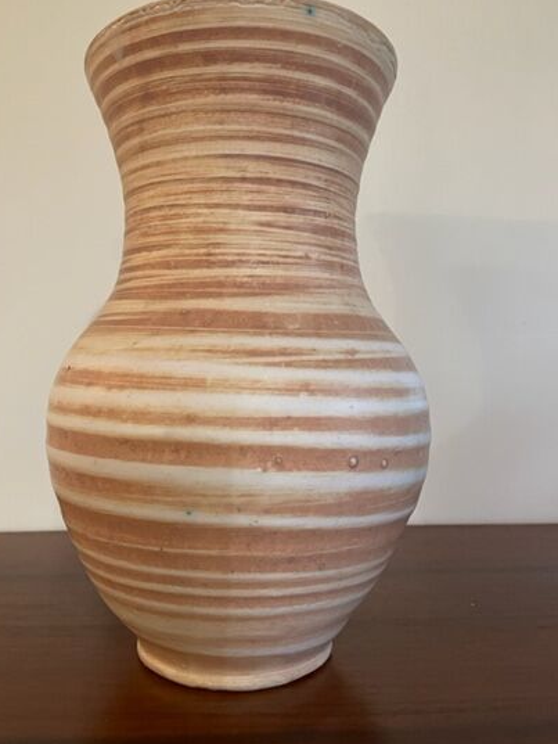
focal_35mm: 31
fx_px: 666
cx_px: 249
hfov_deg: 45.4
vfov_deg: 58.2
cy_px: 327
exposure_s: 1/50
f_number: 1.6
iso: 500
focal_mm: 4.2
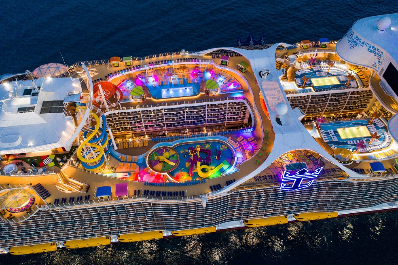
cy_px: 132
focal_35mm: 28
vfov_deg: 46.4
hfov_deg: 65.5
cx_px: 199
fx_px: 310
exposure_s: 1/25
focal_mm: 10.26
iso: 400
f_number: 2.8
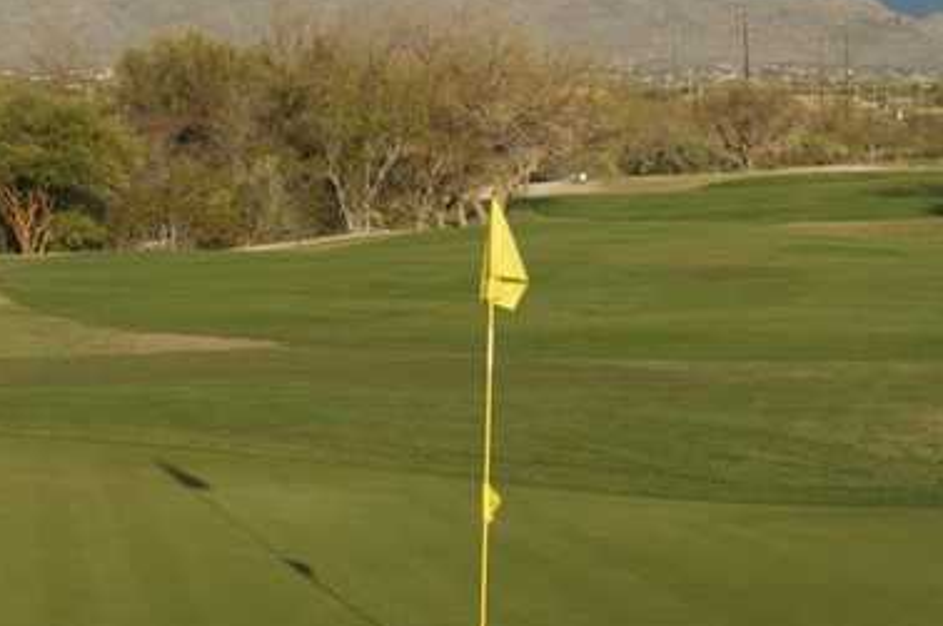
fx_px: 3658
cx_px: 669
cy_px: 237
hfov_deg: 14.6
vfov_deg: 9.8
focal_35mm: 140
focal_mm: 55
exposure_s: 1/125
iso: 200
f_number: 9
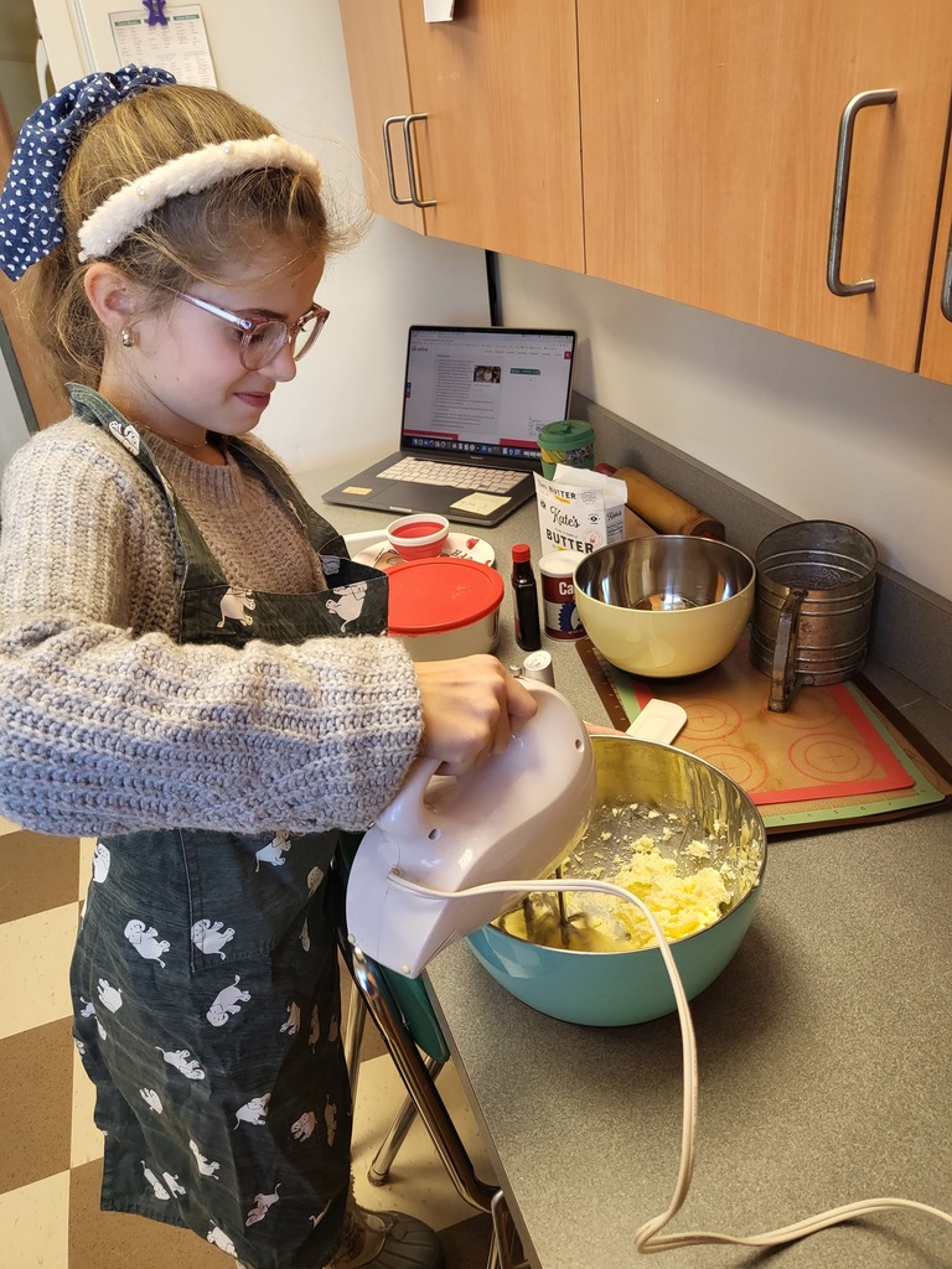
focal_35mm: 26
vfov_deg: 67.3
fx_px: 953
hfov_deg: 53.1
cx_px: 476
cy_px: 634
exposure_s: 1/120
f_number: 1.8
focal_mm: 4.25
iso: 160
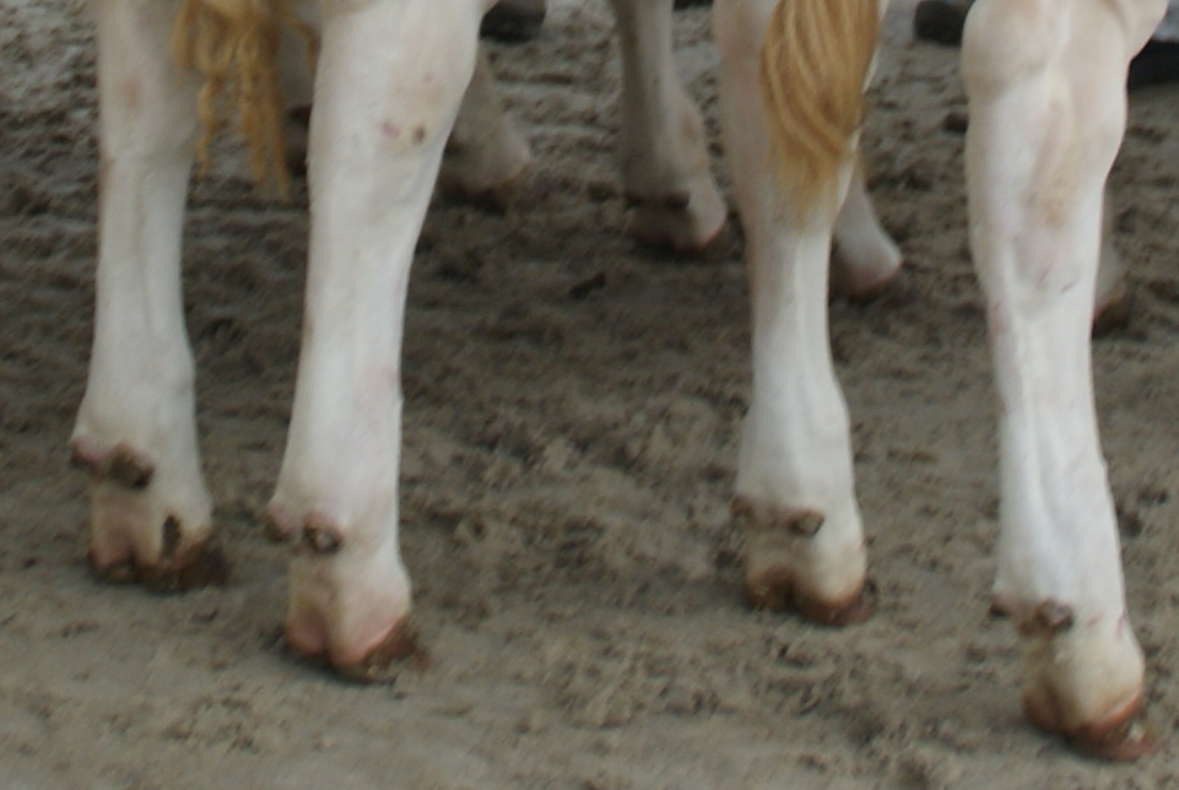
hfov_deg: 14.1
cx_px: 572
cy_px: -605
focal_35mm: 145
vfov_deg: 9.1
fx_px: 4756
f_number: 4
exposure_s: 1/40
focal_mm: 24
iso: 160
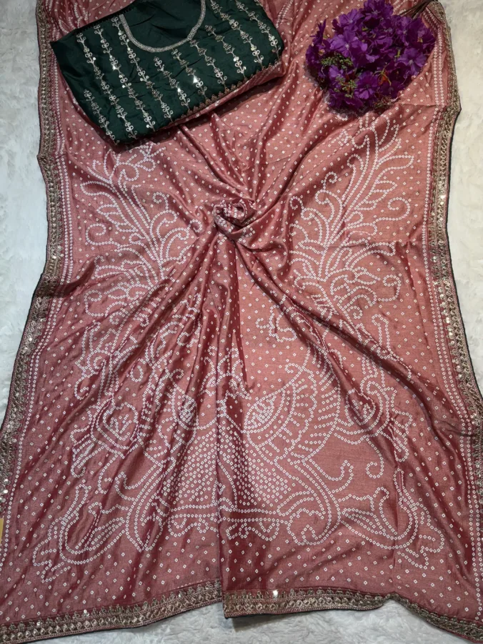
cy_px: 322
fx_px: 484
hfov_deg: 53.1
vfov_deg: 67.3
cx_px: 242
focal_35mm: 26
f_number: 1.6
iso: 32
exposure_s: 1/124
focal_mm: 5.96
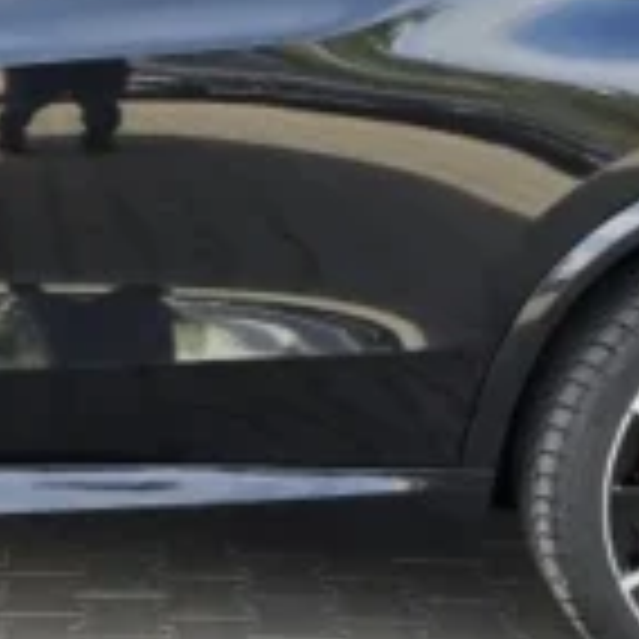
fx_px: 2297
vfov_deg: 15.8
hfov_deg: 15.3
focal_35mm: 110
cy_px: 306
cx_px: -112
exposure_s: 1/180
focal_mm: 6.3
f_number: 1.7
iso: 25
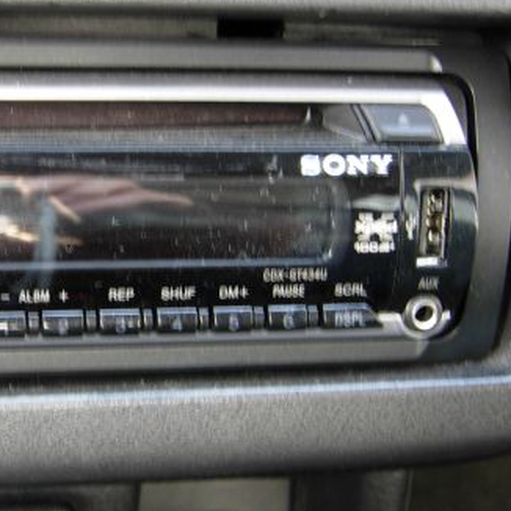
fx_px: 1303
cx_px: 66
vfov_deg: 22.2
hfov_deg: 21.8
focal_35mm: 78
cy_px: 273
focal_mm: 7.5
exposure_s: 1/7.3
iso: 50
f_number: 2.7
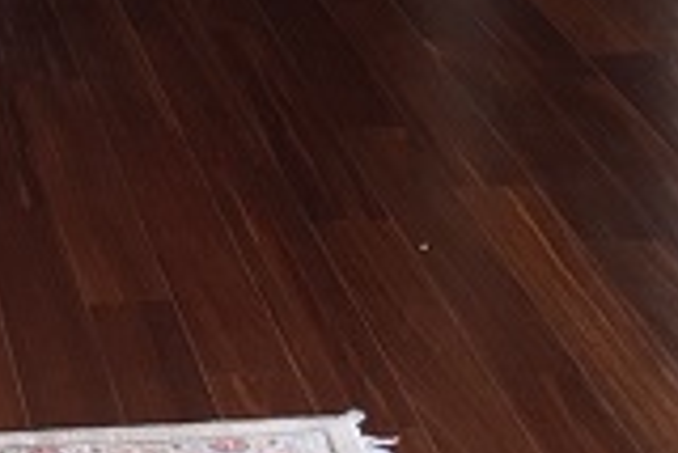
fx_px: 2846
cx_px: -271
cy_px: -610
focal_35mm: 151
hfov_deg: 13.0
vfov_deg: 8.4
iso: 32
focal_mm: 4.15
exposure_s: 1/50
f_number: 2.2
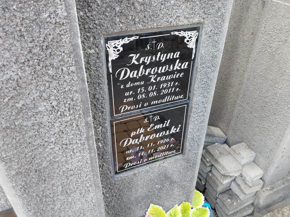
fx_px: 235
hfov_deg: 63.4
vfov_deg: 49.7
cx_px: 145
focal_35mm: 28
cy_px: 108
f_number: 1.9
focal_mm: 2.91
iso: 50
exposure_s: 1/196
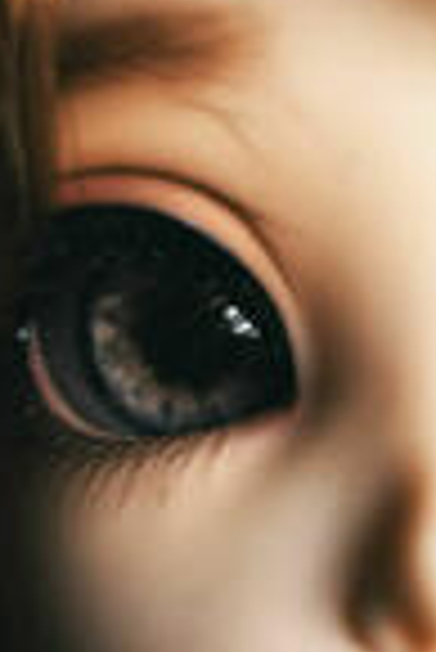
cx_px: 663
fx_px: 2990
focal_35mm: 165
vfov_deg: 12.2
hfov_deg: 8.2
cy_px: 778
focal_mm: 40
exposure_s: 1/320
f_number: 4
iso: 160
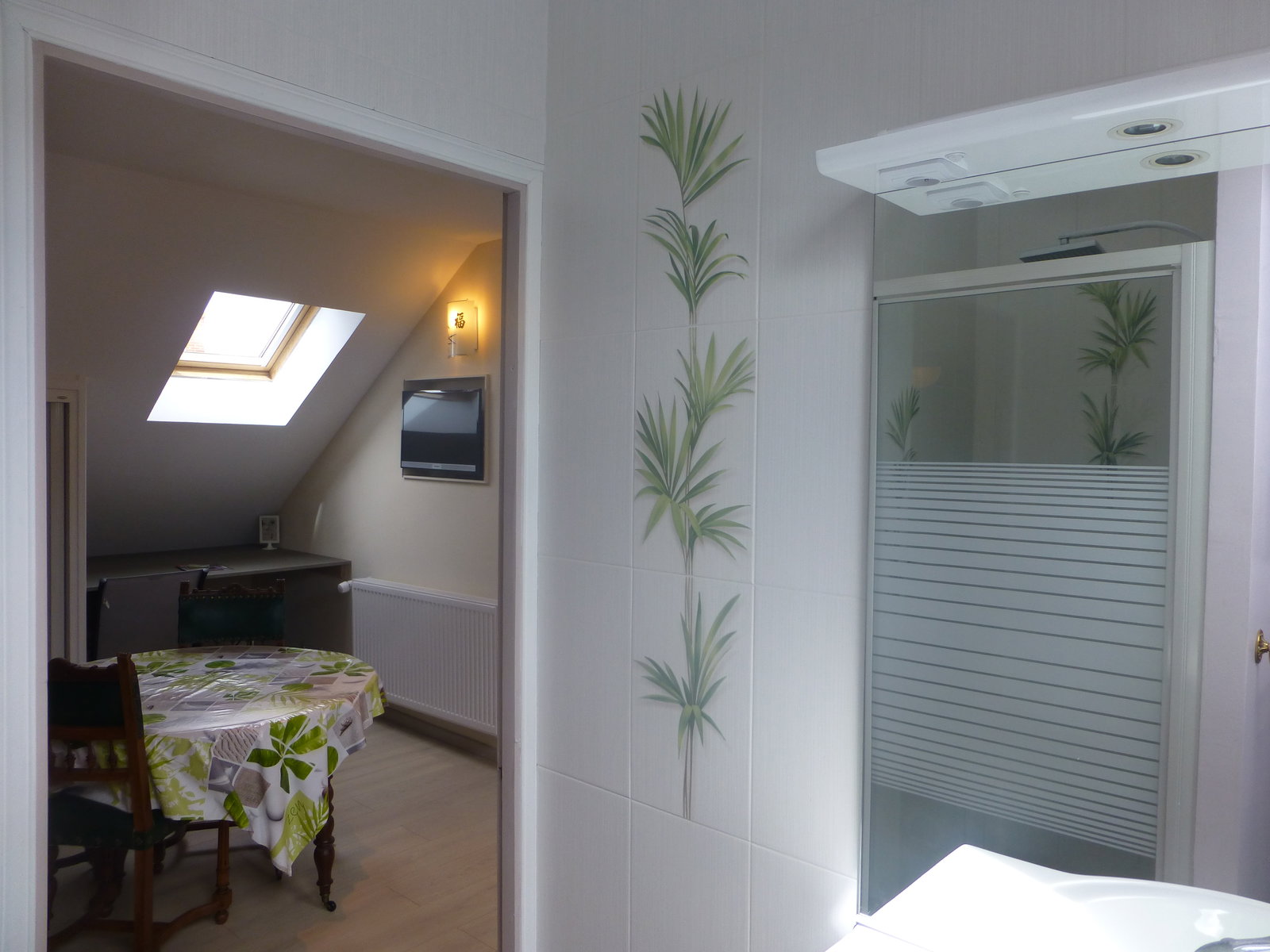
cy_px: 476
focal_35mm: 24
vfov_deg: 56.8
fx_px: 881
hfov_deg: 71.6
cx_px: 635
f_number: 3.3
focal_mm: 4.3
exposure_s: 1/80
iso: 100
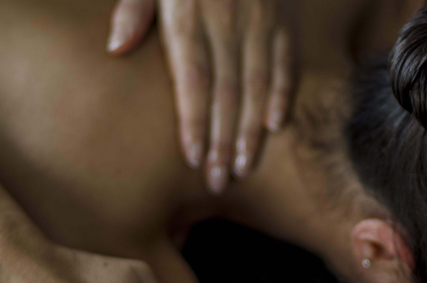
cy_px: 199
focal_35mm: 168
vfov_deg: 8.1
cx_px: 255
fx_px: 1988
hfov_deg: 12.3
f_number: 1.4
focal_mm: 50
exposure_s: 1/25
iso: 100
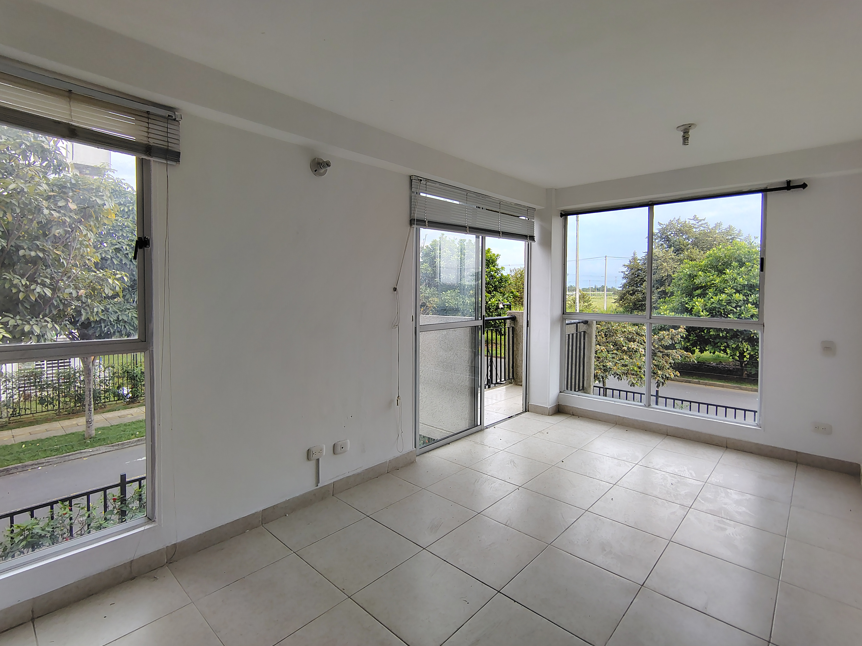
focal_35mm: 17
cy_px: 305
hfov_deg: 91.0
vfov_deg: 74.7
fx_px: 423
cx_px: 447
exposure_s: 1/257
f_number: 2.2
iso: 100
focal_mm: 2.13
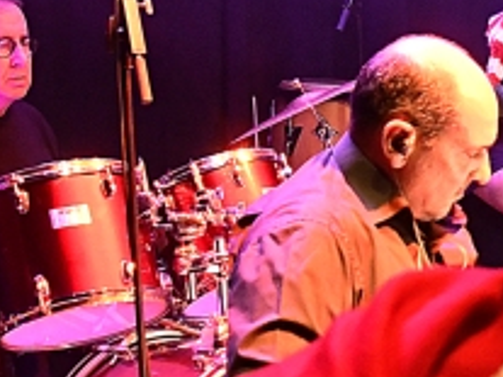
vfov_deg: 11.0
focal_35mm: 134
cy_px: 360
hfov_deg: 13.1
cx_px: 938
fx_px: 1946
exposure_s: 1/125
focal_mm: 24
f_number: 5
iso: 5000
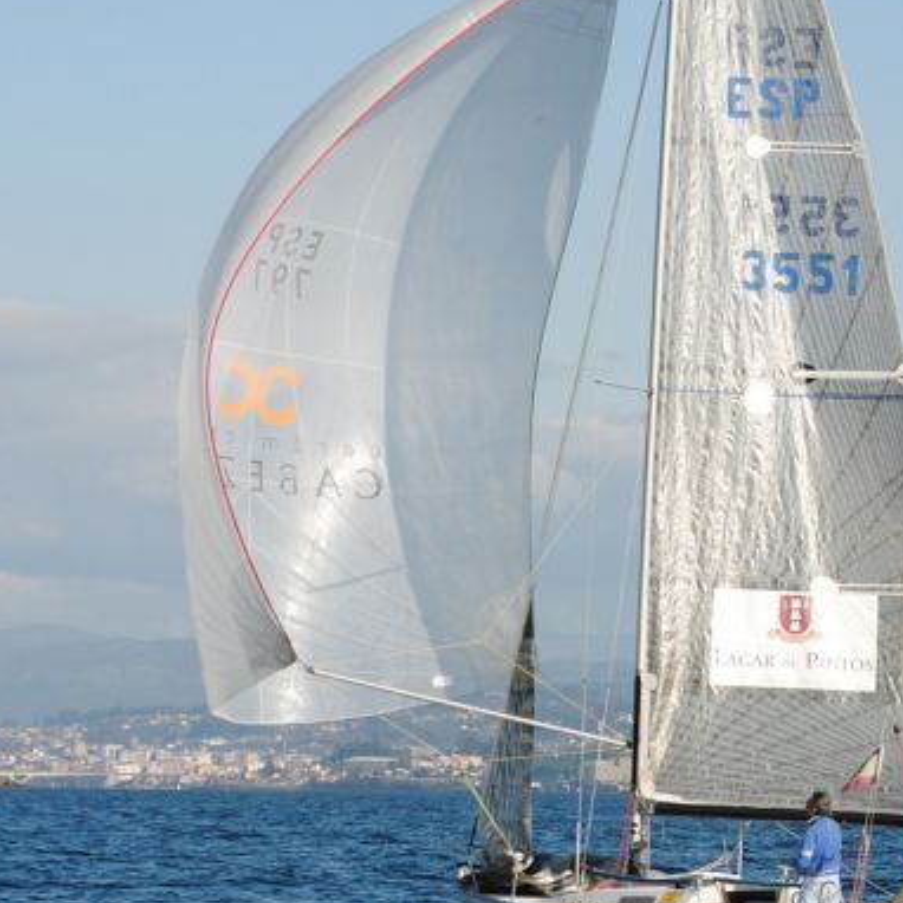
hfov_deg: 10.5
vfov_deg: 10.5
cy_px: 434
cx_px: 617
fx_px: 4899
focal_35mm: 166
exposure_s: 1/400
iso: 100
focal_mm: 62
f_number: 7.1
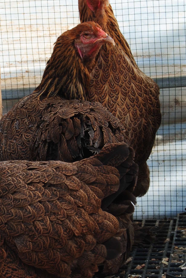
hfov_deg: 8.7
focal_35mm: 158
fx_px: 1221
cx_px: 2
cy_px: 173
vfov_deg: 13.0
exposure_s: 1/100
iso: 200
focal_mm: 50
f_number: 9
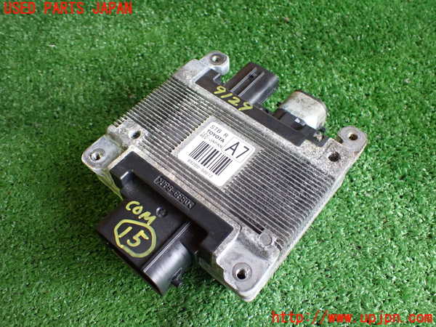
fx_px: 378
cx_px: 218
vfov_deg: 46.8
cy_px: 164
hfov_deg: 60.0
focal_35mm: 30
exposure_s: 1/50
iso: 800
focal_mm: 5.4
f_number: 2.3
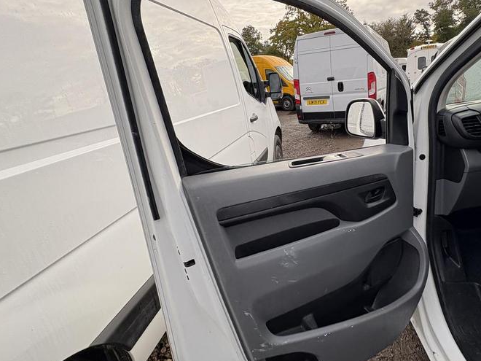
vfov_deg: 68.2
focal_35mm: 19
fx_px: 264
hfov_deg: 82.4
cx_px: 312
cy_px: 150
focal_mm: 2.22
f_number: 2.2
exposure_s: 1/209
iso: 40
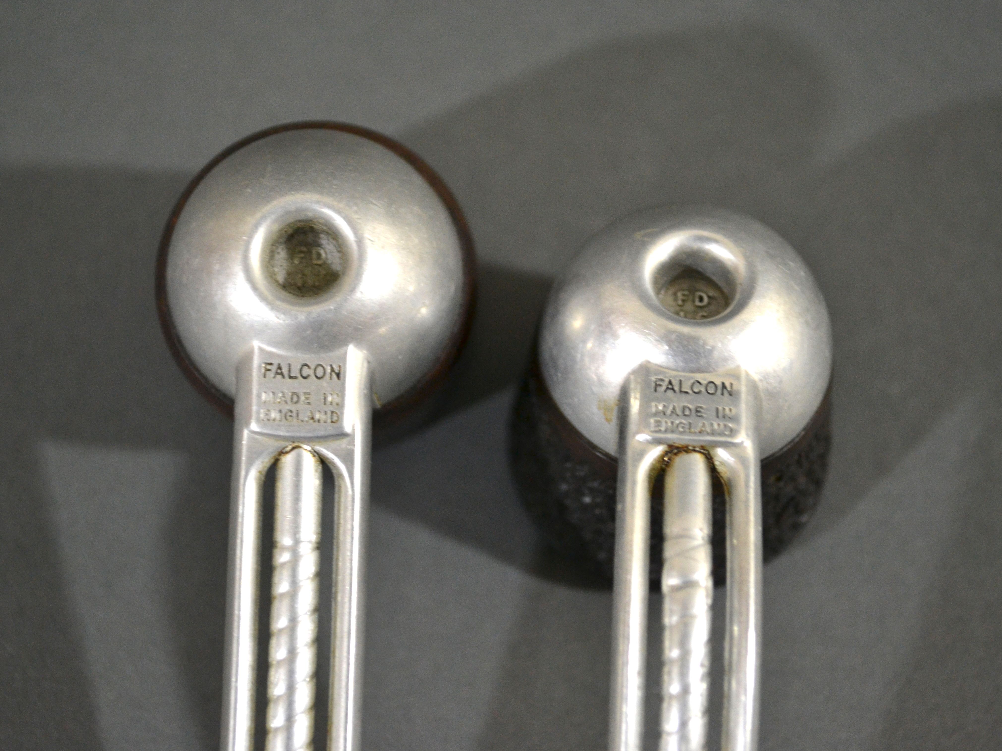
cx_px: 460
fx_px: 1997
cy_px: 373
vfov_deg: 21.3
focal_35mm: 69
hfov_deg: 28.2
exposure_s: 1/15
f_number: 5.3
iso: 1100
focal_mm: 42
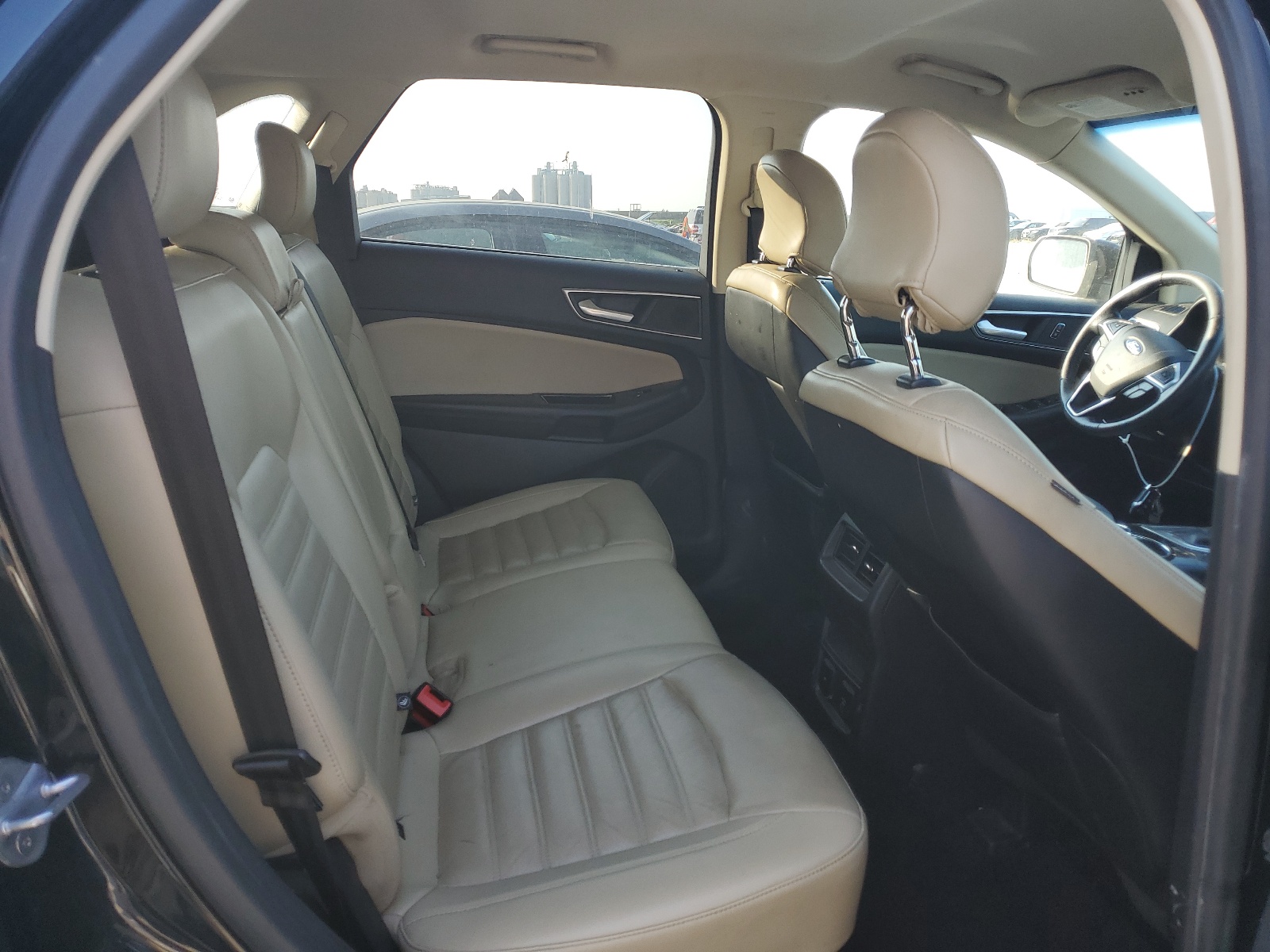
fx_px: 954
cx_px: 635
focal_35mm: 26
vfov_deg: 53.1
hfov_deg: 67.3
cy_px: 476
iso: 50
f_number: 1.5
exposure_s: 1/312
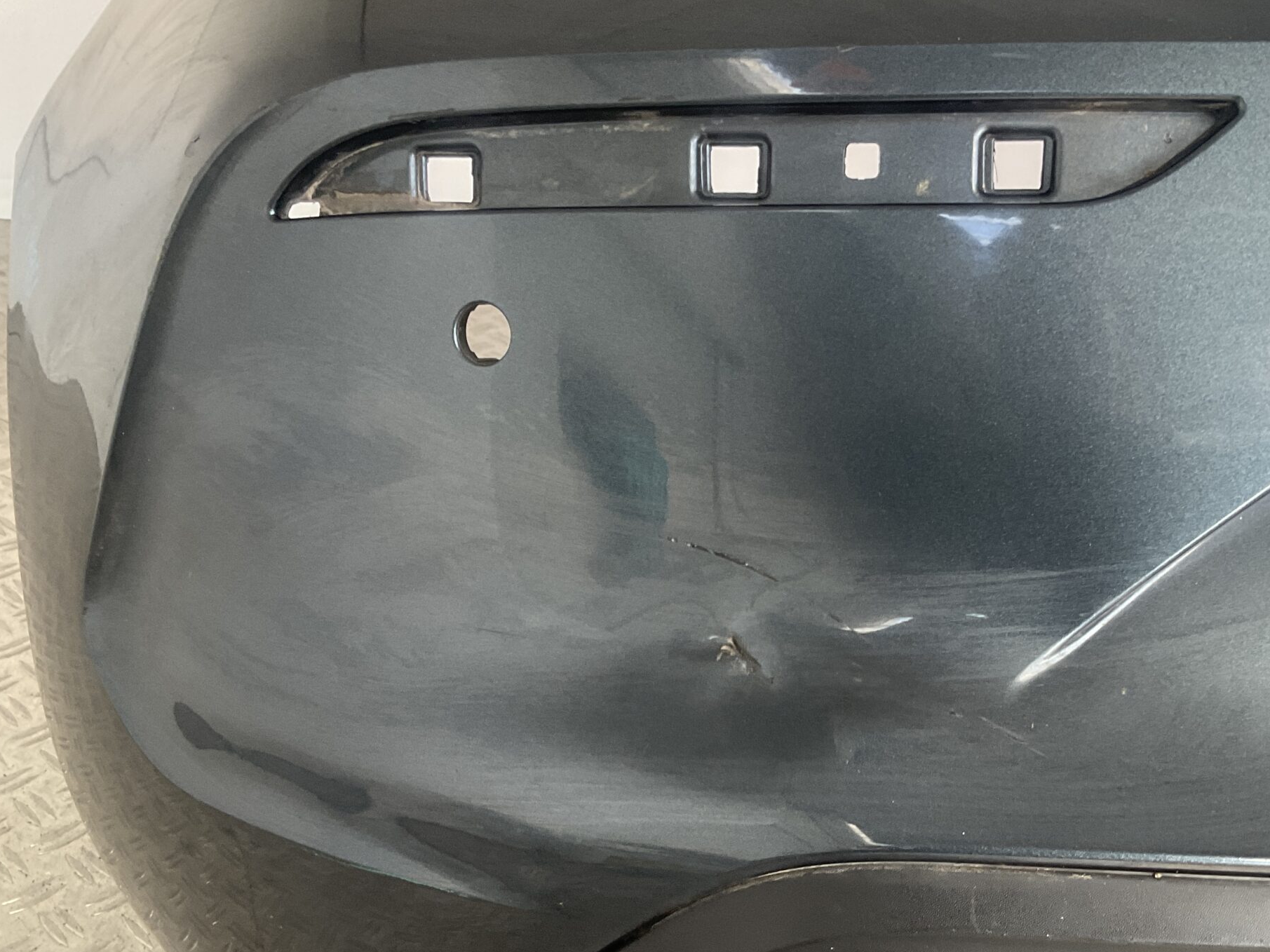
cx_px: 799
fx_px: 1504
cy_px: 592
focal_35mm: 41
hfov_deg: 45.4
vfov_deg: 35.0
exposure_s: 1/50
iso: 80
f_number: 1.8
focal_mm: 3
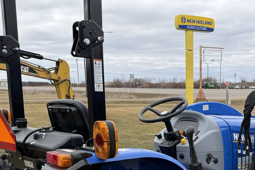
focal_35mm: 54
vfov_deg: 23.4
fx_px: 382
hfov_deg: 35.8
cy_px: 191
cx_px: 198
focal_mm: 6.76
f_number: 1.78
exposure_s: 1/2299
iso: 100
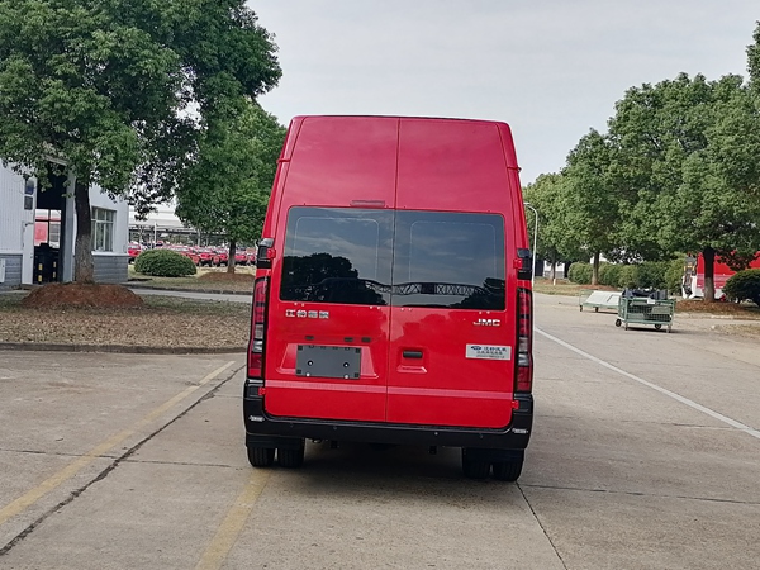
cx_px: 380
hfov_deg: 65.3
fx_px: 593
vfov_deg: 51.4
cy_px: 285
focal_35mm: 27
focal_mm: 5.3
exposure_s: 1/364
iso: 50
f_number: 1.8
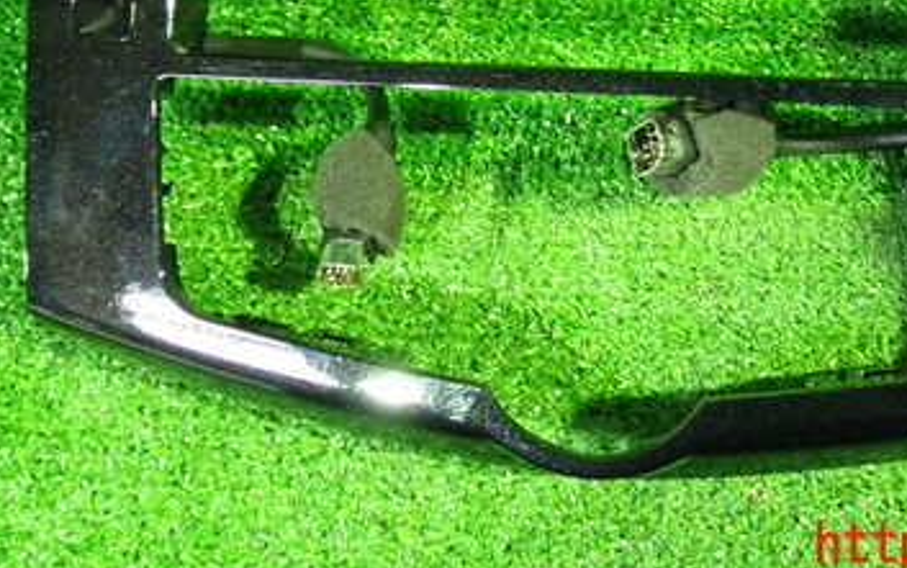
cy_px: 0
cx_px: 624
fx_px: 1335
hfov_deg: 37.0
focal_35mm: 54
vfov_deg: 23.0
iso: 800
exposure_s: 1/15
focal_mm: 5.4
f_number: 2.3
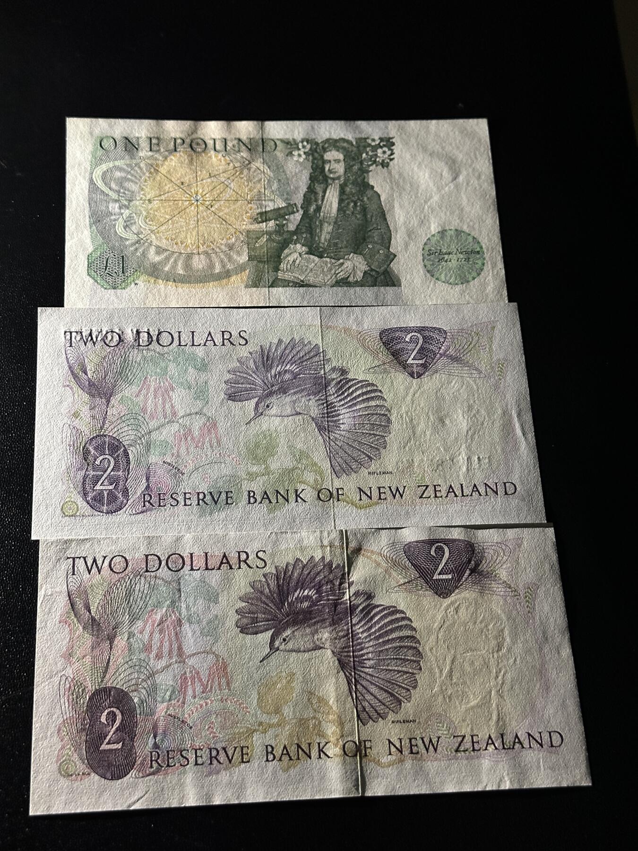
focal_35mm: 48
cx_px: 319
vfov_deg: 39.7
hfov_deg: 30.3
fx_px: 1180
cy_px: 426
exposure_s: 1/25
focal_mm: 6.86
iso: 640
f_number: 1.78
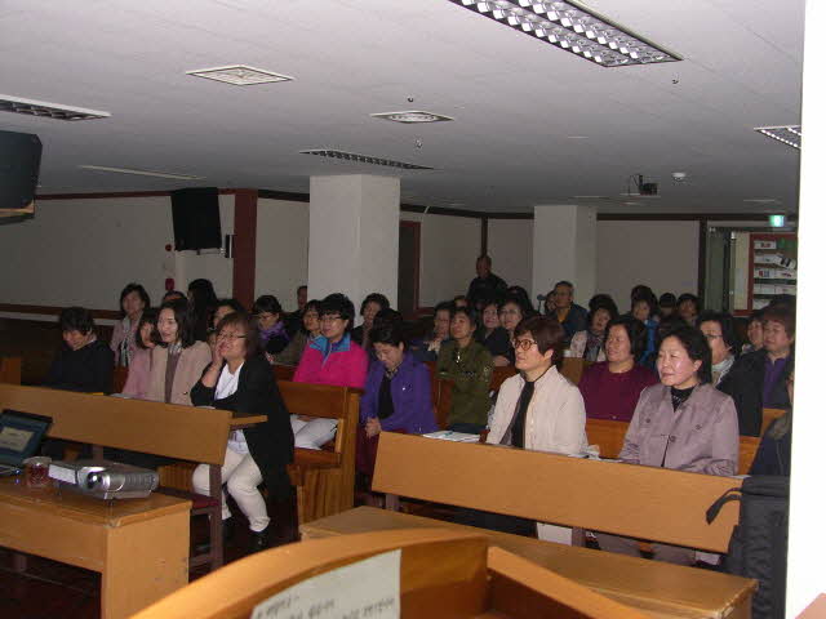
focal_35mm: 40
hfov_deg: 46.8
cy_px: 310
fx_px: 954
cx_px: 413
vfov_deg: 36.0
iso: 100
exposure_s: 1/40
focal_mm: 10.3
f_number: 2.5
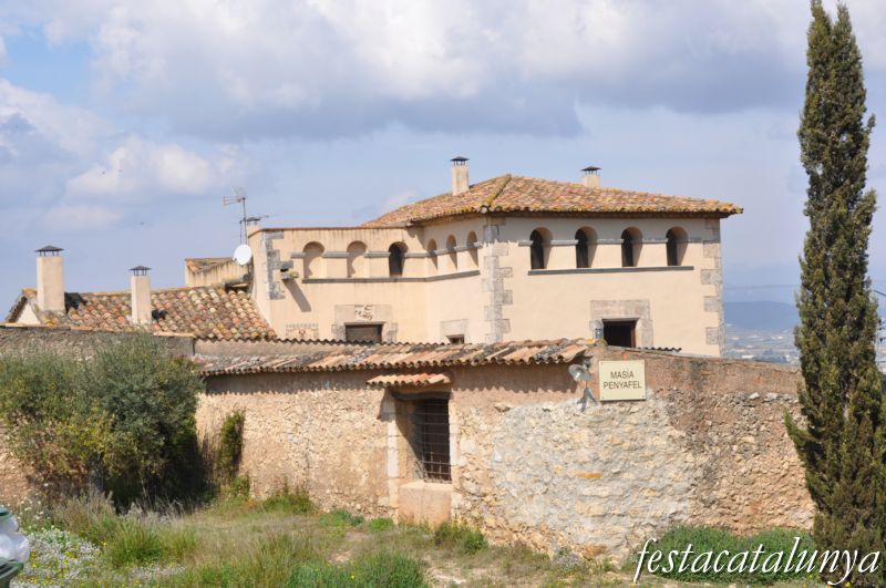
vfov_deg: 18.9
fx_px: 1769
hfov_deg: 28.1
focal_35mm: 72
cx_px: 443
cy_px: 294
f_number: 10
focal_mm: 48
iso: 200
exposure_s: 1/400
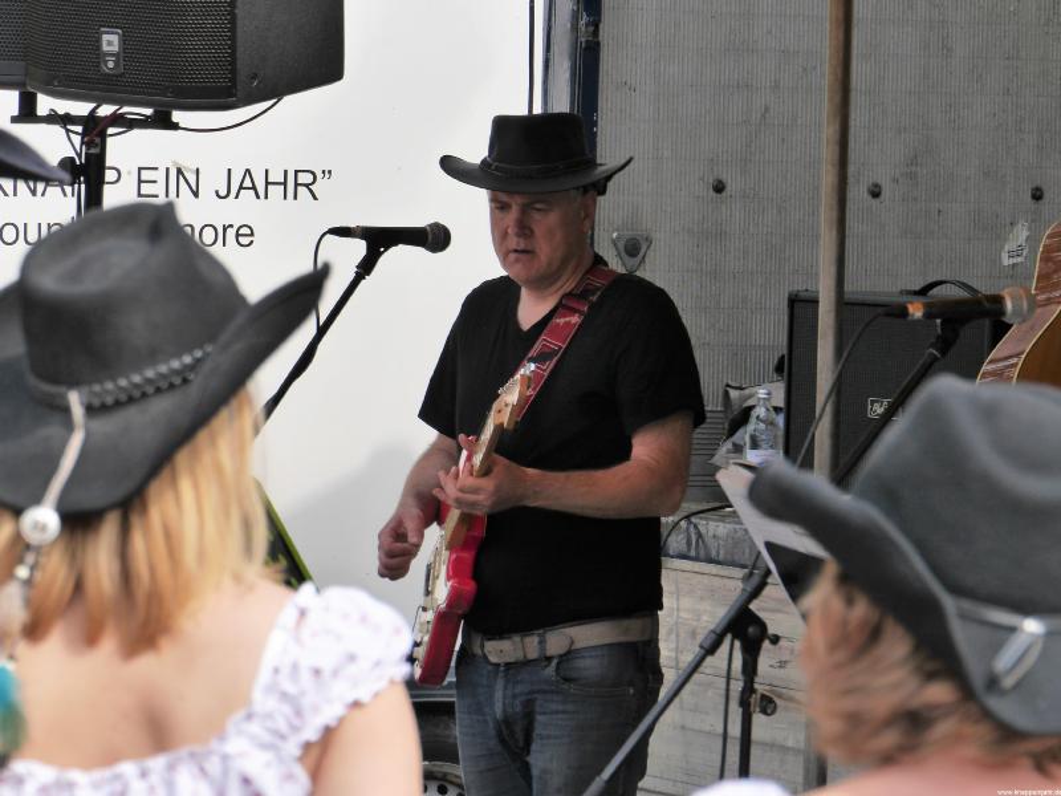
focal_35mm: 182
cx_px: 530
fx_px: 5578
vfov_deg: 8.2
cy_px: 398
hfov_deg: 10.9
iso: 200
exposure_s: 1/500
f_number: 8
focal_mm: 91
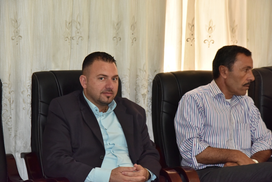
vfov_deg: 14.0
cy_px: 91
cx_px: 136
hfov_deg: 20.8
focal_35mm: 98
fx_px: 740
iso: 2500
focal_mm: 98
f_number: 6.3
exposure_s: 1/160
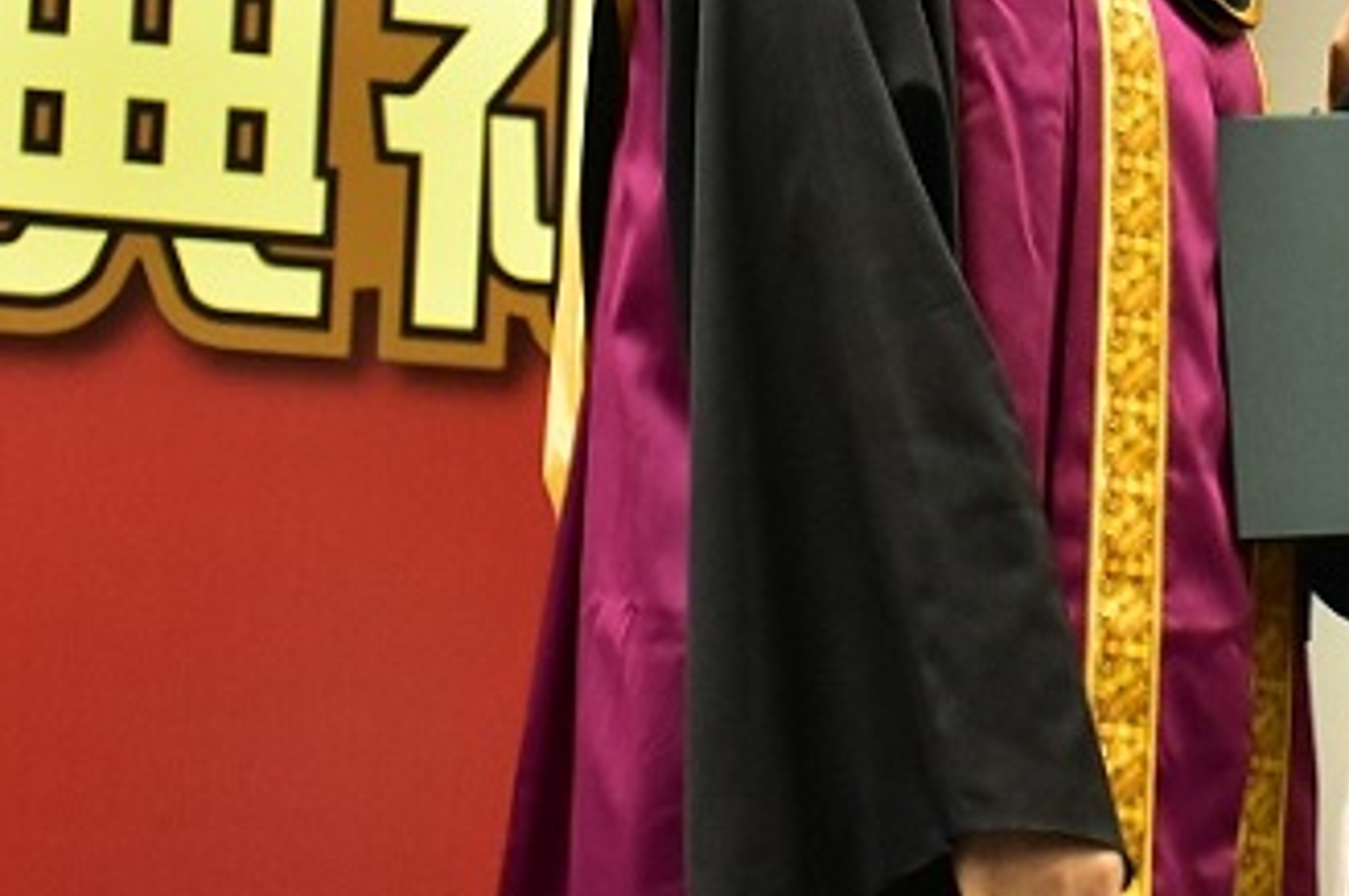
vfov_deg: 7.8
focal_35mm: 173
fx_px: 6476
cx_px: 1514
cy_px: -210
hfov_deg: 11.7
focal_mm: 42
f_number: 4.5
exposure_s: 1/100
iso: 4000
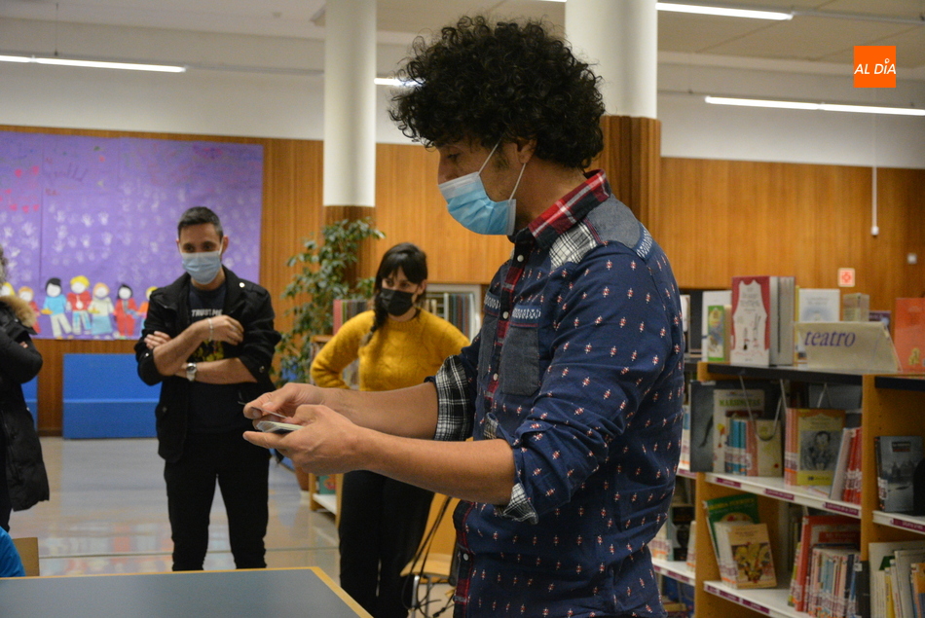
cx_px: 462
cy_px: 309
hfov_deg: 37.8
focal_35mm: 52
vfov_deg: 25.8
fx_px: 1350
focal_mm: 35
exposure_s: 1/180
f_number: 4.5
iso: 3200
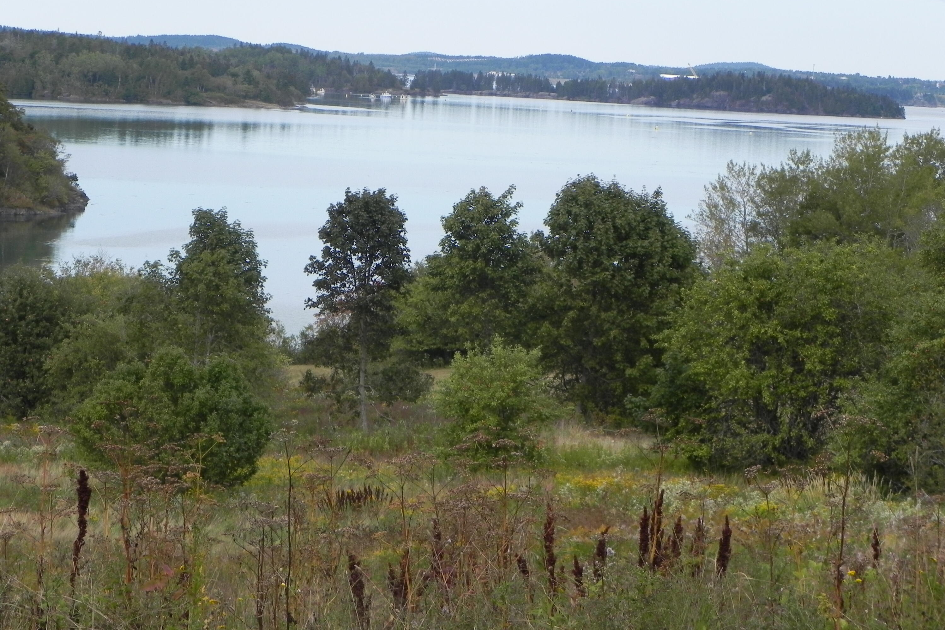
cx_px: 473
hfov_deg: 16.8
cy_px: 278
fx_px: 3202
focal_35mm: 122
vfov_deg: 11.2
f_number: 5
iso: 160
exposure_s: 1/475
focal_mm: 20.8
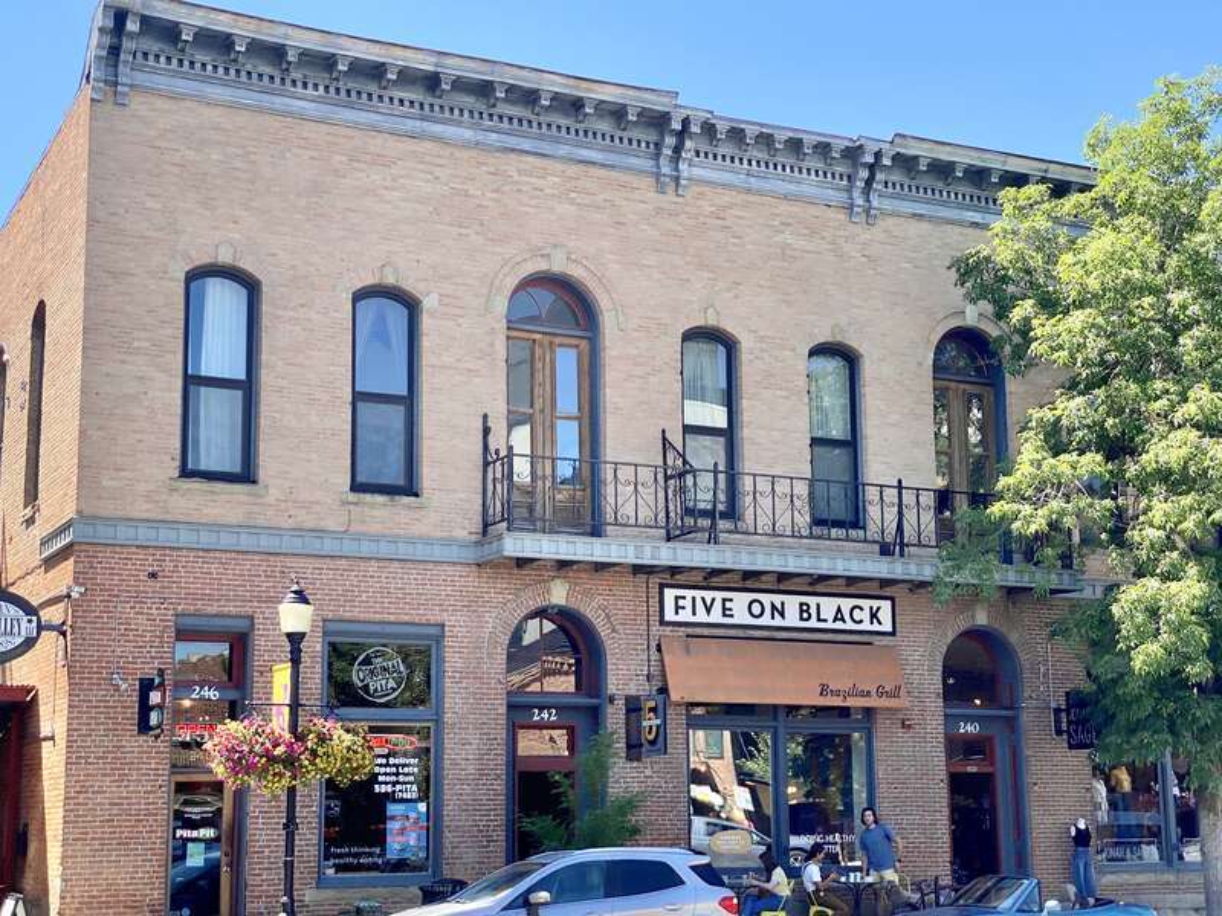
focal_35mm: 52
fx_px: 1836
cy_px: 458
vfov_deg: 28.0
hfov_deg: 36.8
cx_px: 611
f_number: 2
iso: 20
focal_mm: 6
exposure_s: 1/749
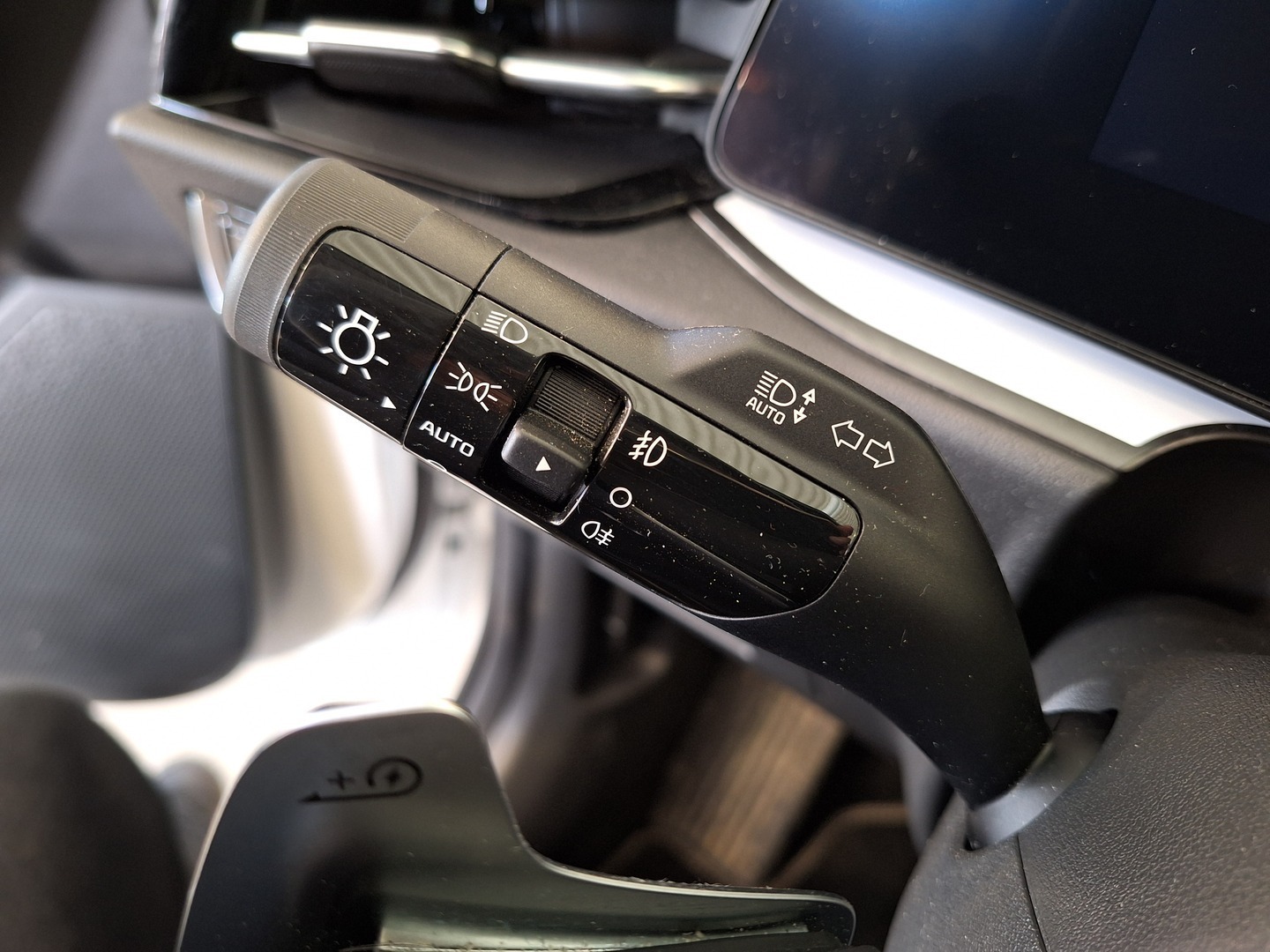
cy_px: 476
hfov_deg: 73.9
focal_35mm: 23
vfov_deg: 58.9
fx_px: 844
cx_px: 635
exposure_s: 1/25
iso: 250
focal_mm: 5.54
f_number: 1.8
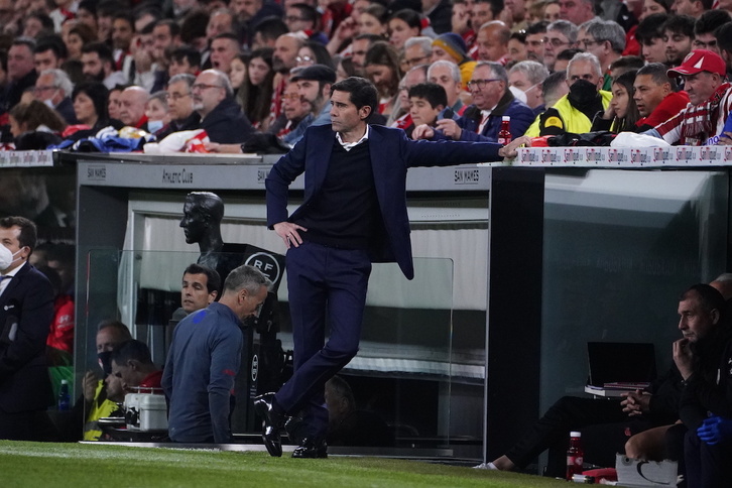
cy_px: 244
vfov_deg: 2.3
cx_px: 366
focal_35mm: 600
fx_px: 12199
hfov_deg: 3.4
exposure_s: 1/1250
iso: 6400
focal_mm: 400
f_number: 5.6
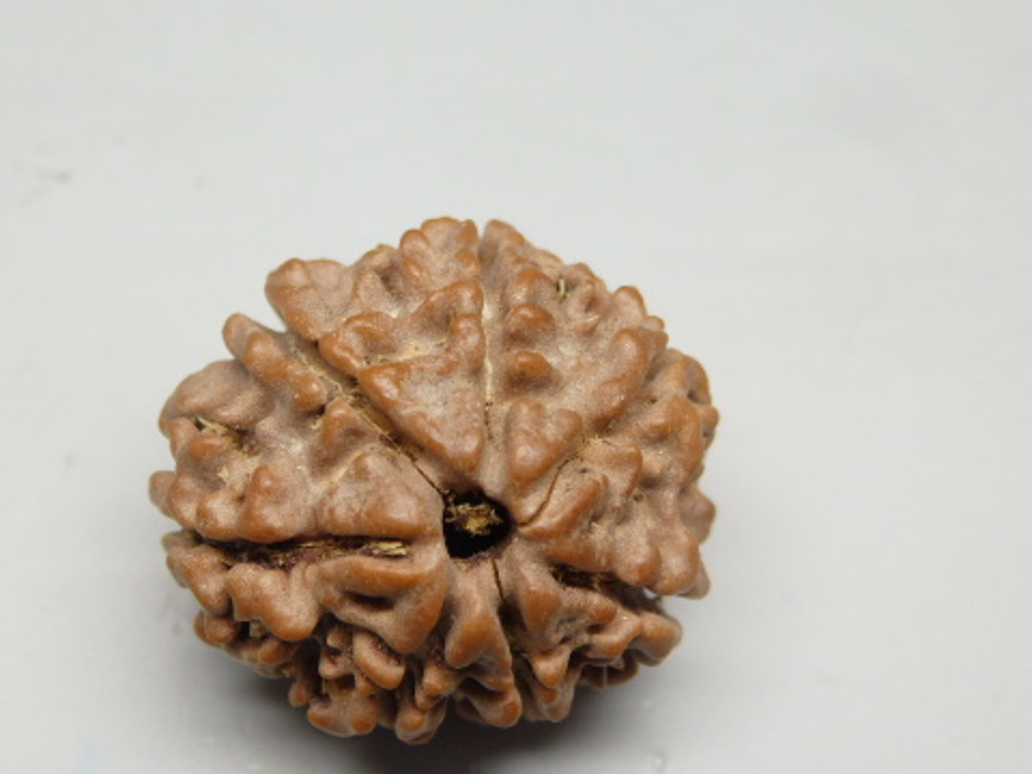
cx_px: 417
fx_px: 2624
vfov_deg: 16.8
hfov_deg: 22.2
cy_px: 421
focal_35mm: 88
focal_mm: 11.9
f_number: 4.4
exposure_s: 1/100
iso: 320
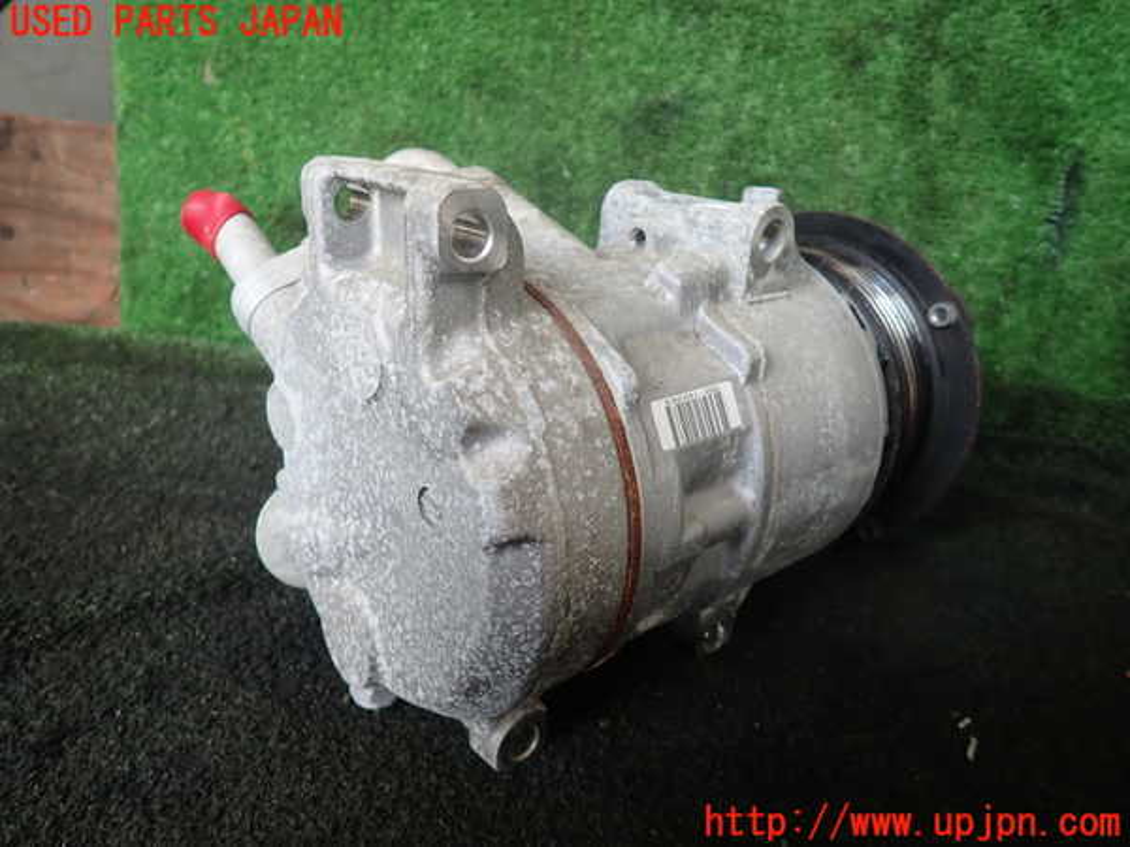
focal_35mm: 25
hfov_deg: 69.4
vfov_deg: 54.9
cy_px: 424
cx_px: 565
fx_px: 816
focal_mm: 4.5
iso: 100
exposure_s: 1/80
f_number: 2
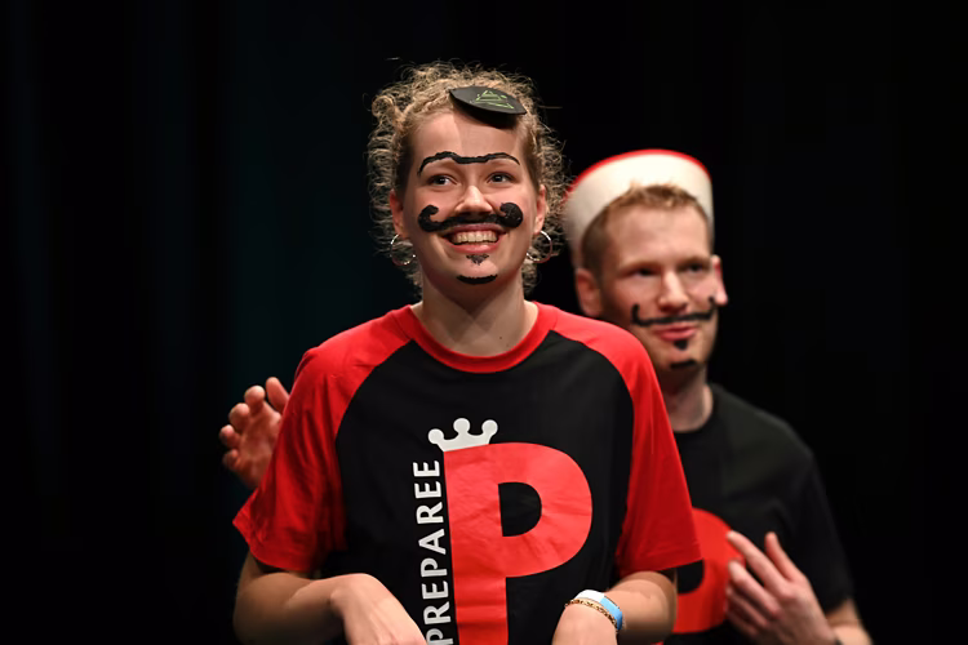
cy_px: 322
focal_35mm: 135
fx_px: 3630
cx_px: 484
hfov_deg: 15.2
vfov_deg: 10.2
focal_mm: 135
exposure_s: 1/320
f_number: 1.8
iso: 500
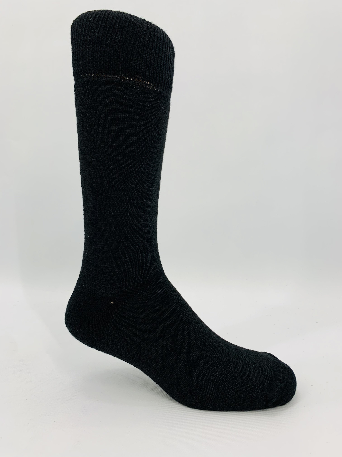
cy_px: 228
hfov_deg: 53.1
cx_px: 171
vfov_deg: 67.3
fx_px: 343
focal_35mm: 26
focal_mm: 4.25
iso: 64
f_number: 1.8
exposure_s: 1/120
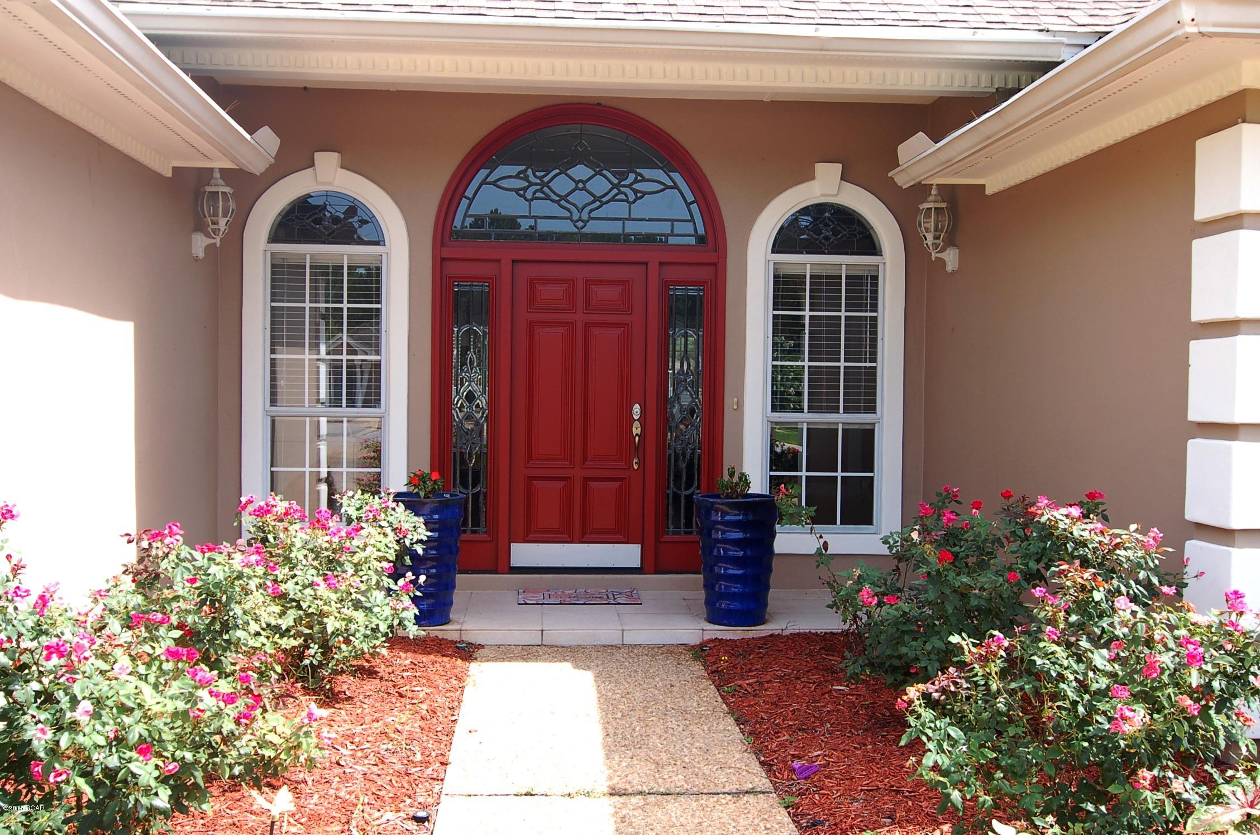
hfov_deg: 53.2
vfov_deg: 36.7
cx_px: 630
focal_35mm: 36
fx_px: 1258
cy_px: 418
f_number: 7.1
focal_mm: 24
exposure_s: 1/200
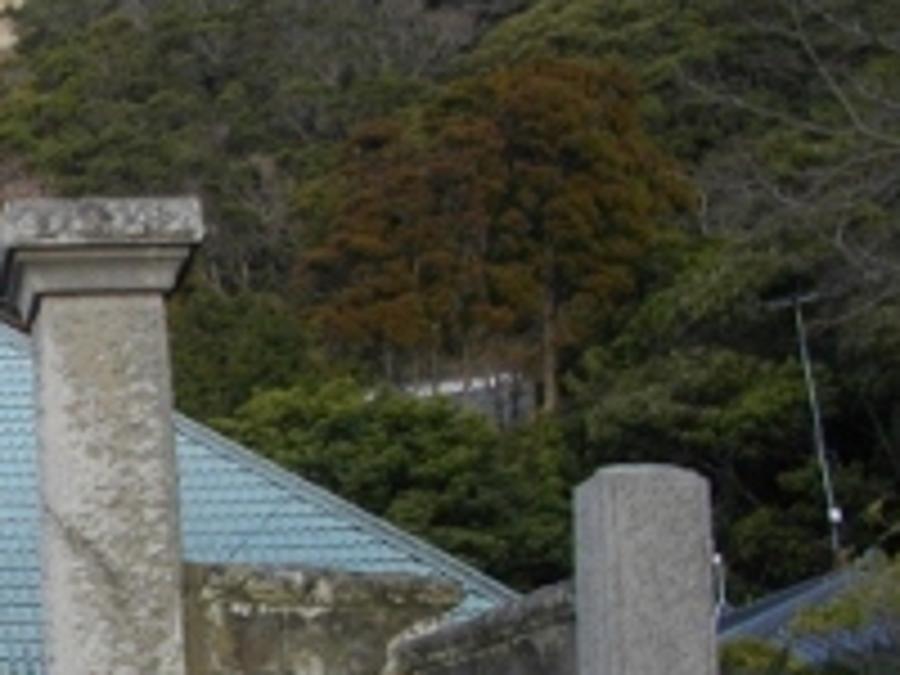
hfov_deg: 22.4
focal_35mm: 80
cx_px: -194
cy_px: 533
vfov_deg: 18.3
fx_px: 2080
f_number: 2.9
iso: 100
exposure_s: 1/250
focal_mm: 5.7
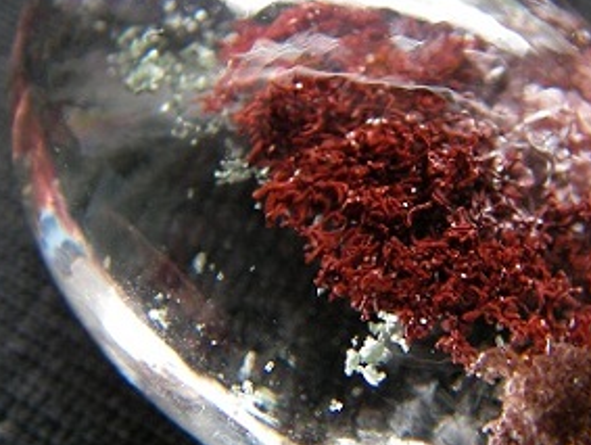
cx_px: 363
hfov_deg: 32.5
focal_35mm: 59
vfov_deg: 24.9
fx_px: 1009
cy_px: 205
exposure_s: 1/37
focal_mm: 6.3
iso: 100
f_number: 3.3
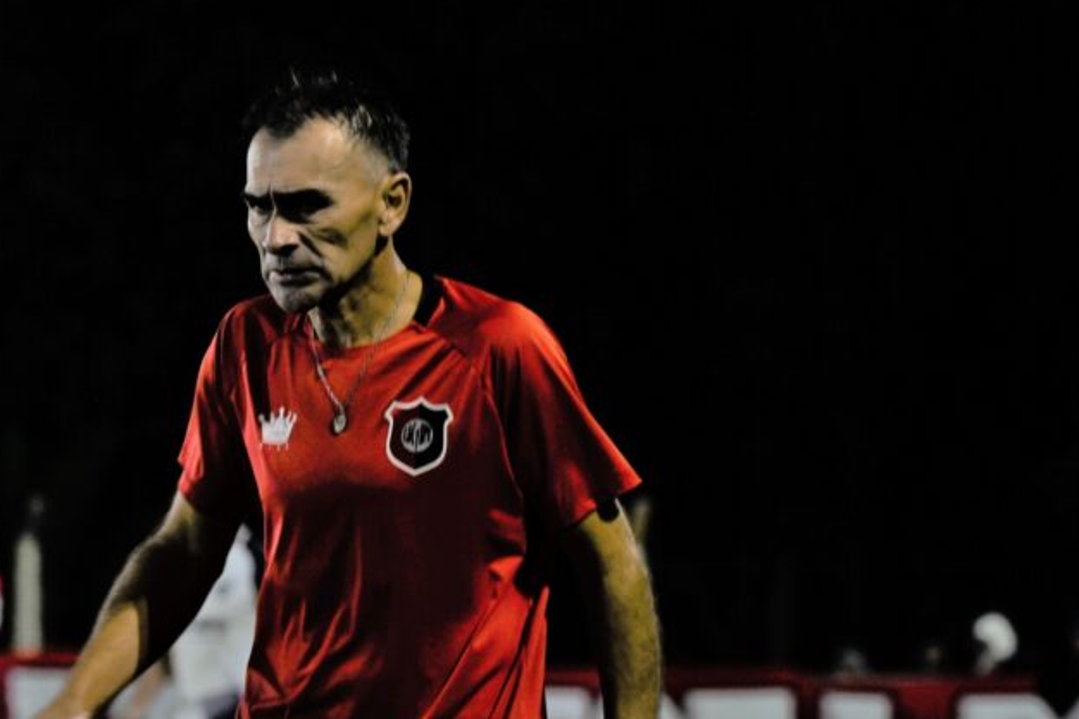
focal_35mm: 313
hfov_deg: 6.6
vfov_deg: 4.4
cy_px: 429
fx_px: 9378
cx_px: 443
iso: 320
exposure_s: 1/60
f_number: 5.6
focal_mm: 170
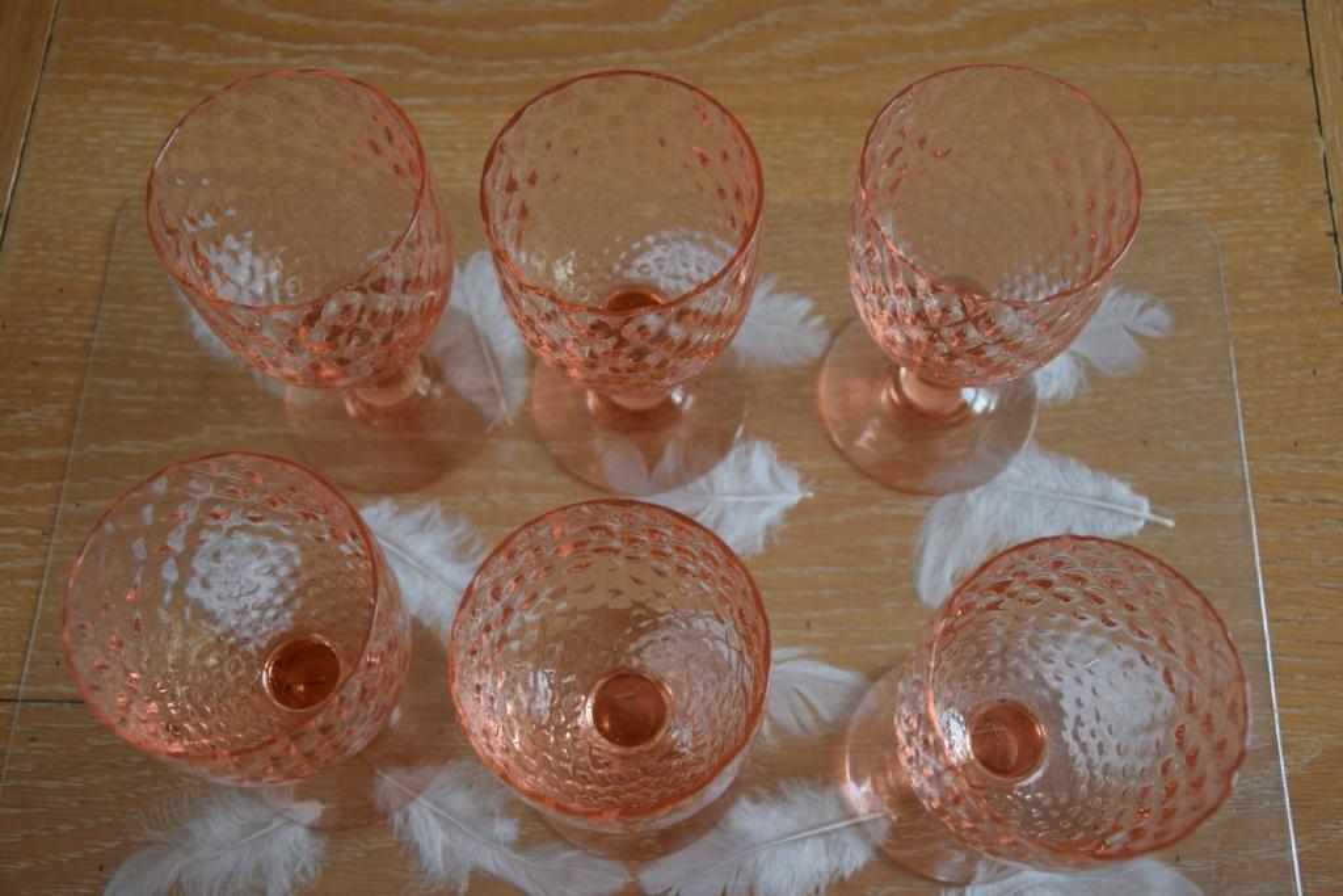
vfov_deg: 35.5
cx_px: 672
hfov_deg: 51.3
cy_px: 448
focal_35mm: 38
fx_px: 1399
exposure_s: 1/40
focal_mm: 25
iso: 400
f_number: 4
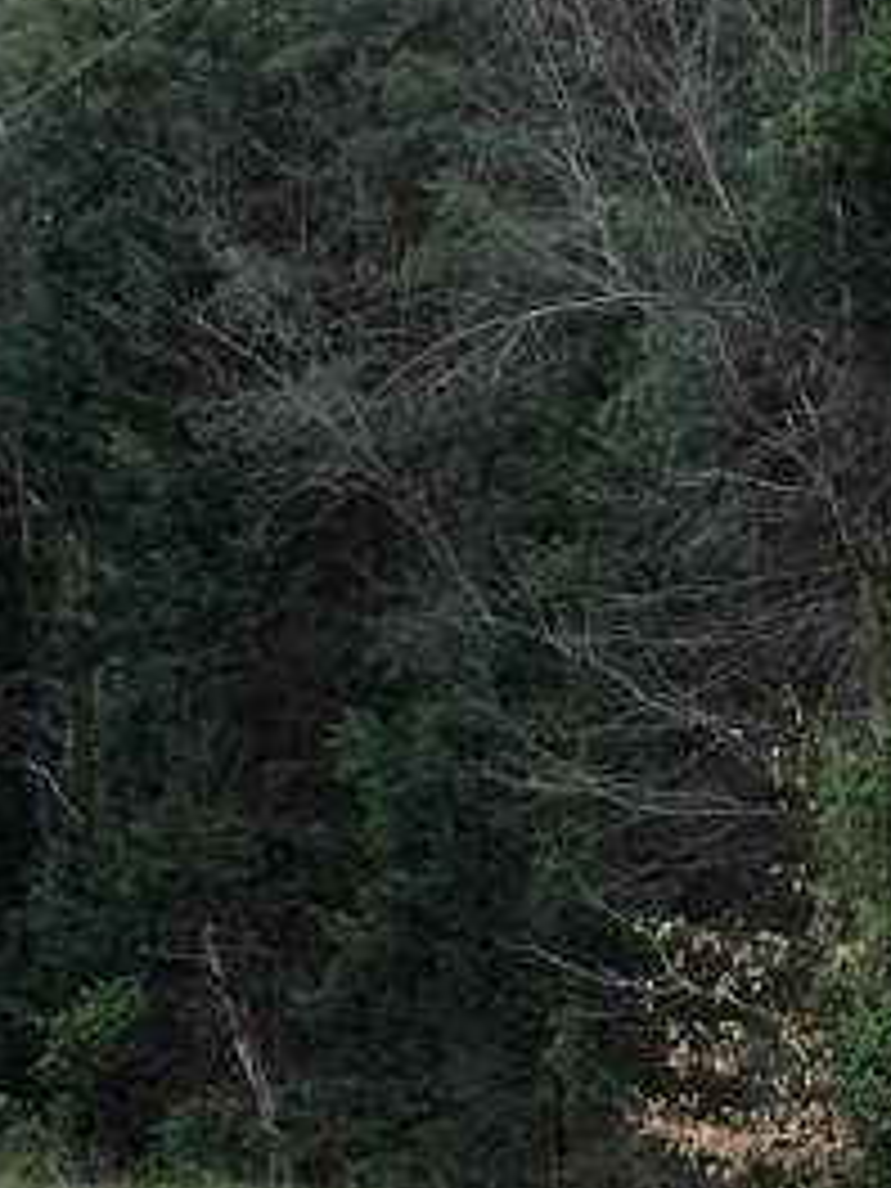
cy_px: 1404
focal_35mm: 166
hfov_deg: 8.9
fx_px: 5697
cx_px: 819
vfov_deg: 11.7
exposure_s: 1/120
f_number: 2.8
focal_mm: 6.6
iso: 25
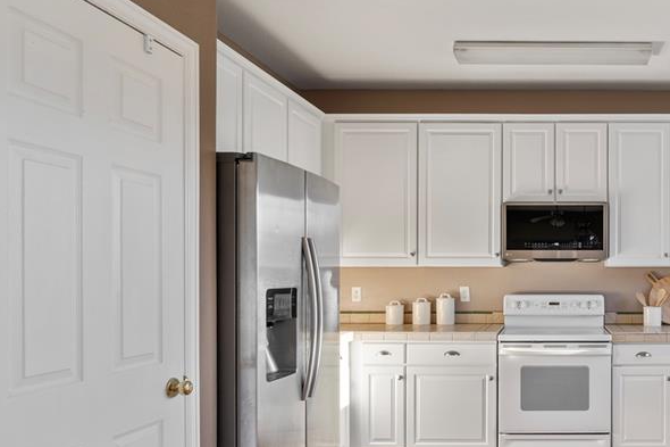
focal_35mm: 33
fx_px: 614
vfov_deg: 39.7
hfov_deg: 52.5
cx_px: 561
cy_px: 275
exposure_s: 1/10
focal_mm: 19
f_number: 6.3
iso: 100
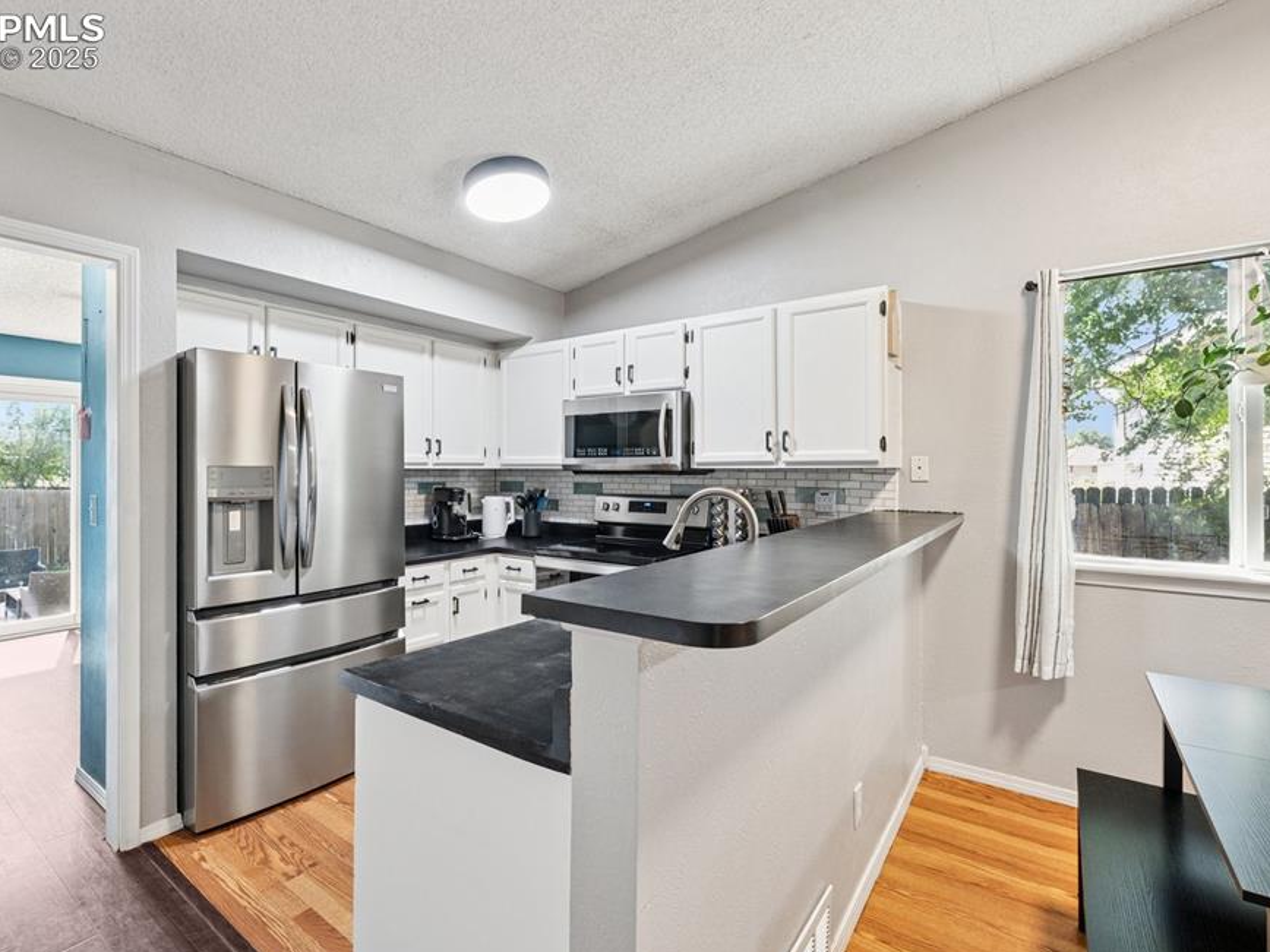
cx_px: 560
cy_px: 487
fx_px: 624
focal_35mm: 17
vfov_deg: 74.7
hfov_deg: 90.6
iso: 800
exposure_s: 1/4
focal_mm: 15
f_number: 11
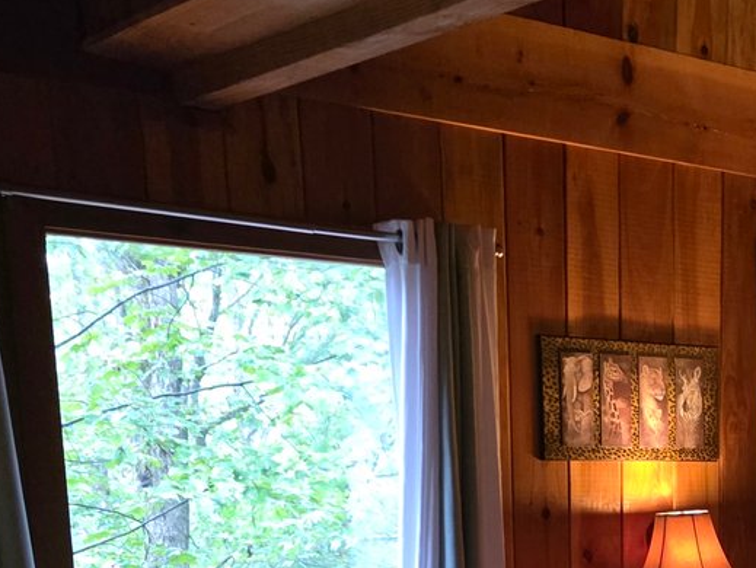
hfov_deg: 26.5
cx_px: 848
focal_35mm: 67
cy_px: 746
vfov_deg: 20.1
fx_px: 1464
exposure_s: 1/120
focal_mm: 6.3
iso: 2000
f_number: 1.7
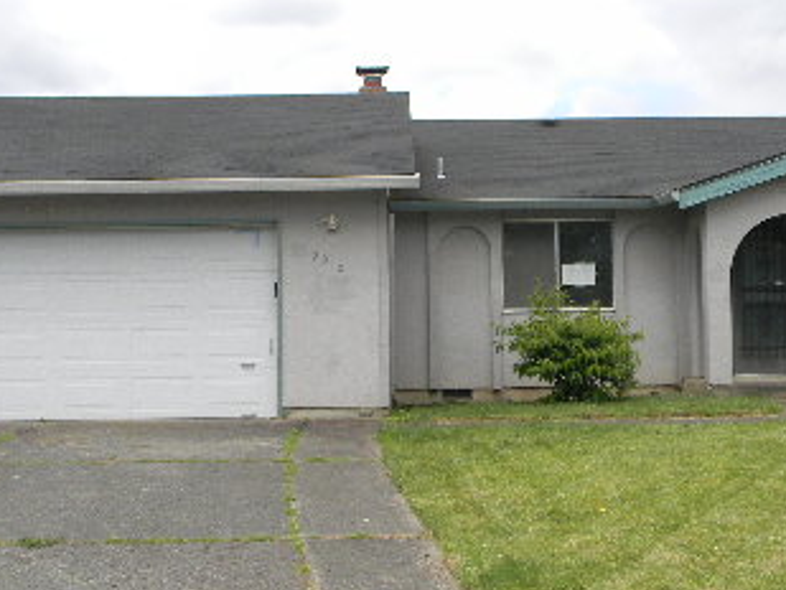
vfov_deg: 25.2
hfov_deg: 33.2
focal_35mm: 58
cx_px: 432
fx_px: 1317
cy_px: 254
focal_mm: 5
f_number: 3.5
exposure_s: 1/848
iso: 112
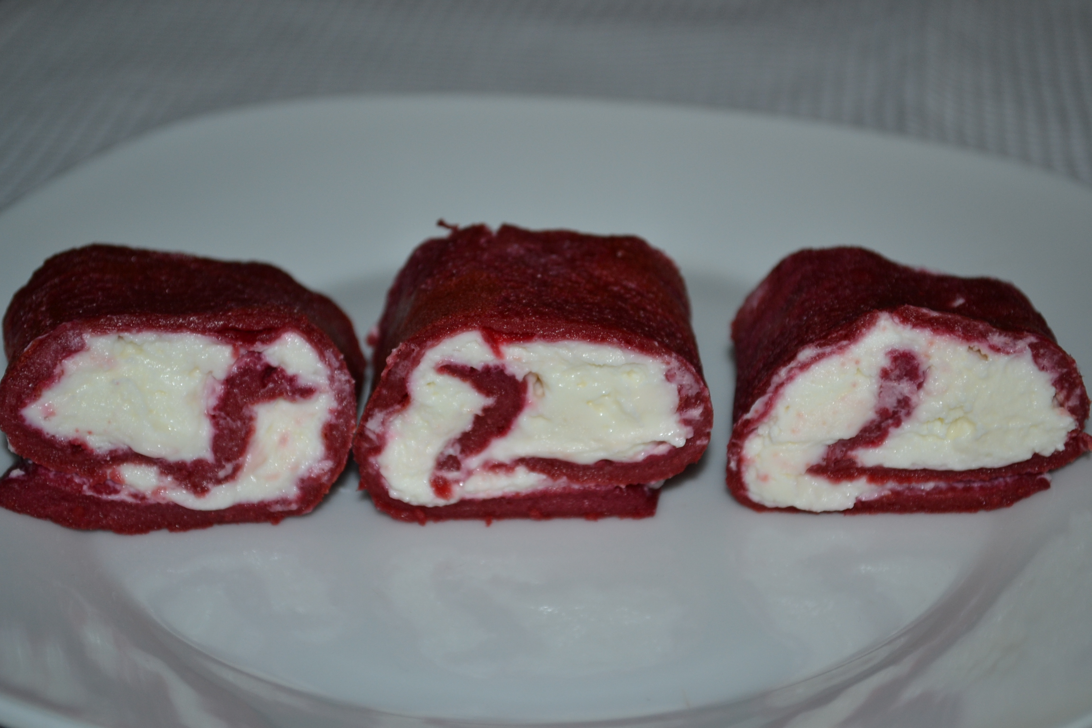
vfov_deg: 16.6
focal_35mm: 82
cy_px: 364
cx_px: 546
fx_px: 2502
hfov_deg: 24.6
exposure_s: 1/60
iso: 450
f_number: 5.6
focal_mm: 55
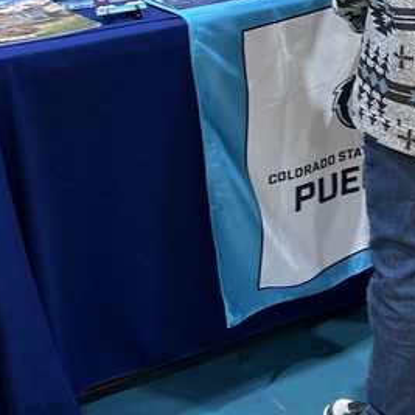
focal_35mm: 88
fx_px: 1194
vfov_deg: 18.8
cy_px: -70
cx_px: 323
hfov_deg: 19.5
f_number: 1.5
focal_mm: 5.7
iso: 125
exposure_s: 1/60
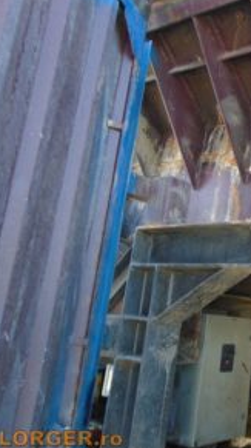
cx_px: 299
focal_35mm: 39
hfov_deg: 26.9
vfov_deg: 51.7
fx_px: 463
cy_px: 222
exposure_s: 1/60
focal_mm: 4.6
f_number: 3.2
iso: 100
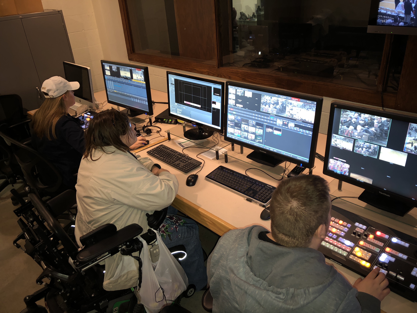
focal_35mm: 28
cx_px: 208
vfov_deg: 49.7
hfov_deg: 63.4
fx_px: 337
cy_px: 156
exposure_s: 1/11
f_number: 1.8
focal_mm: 3.99
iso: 100
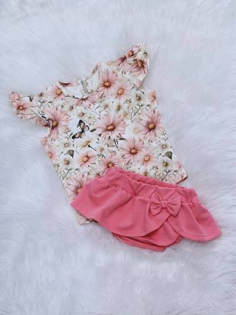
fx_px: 209
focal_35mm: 23
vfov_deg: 73.9
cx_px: 118
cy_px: 158
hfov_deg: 58.9
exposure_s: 1/100
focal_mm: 6.4
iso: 50
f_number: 1.8
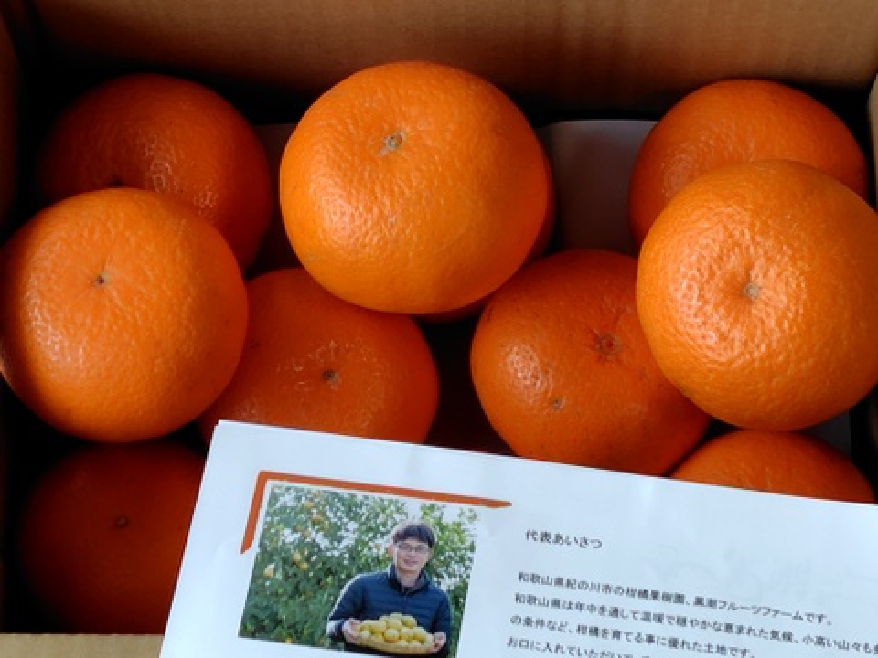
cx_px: 439
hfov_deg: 73.9
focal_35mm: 23
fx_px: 583
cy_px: 329
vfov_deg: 58.9
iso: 58
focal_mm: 5.6
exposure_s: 1/100
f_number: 1.9
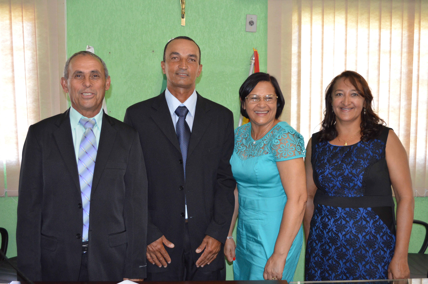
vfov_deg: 36.8
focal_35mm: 36
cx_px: 214
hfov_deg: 53.2
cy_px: 142
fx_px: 428
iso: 1000
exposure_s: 1/60
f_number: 4
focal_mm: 24
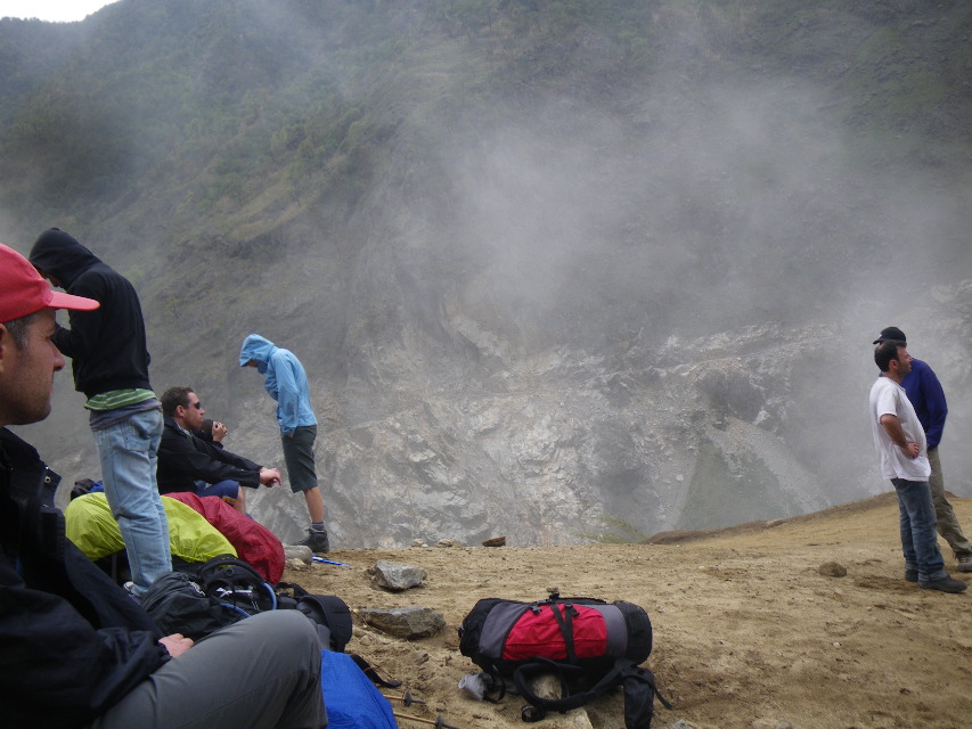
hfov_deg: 63.4
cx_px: 486
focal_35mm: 28
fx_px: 786
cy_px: 364
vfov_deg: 49.8
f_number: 3.5
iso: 50
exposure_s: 1/100
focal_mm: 5
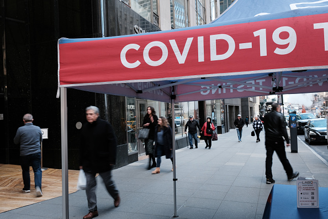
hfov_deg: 58.7
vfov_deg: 41.1
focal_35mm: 32
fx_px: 292
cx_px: 164
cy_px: 110
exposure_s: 1/20
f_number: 8
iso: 160
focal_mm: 21.2
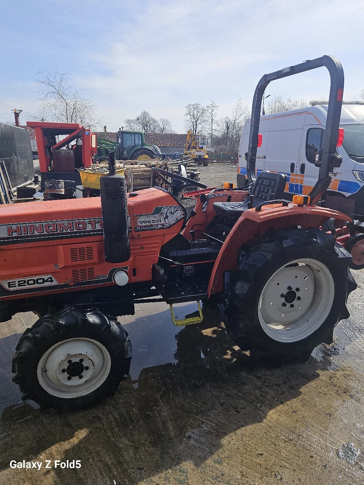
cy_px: 239
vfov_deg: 71.6
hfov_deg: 56.8
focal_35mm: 24
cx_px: 176
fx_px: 336
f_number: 1.8
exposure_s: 1/1667
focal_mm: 5.4
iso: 25
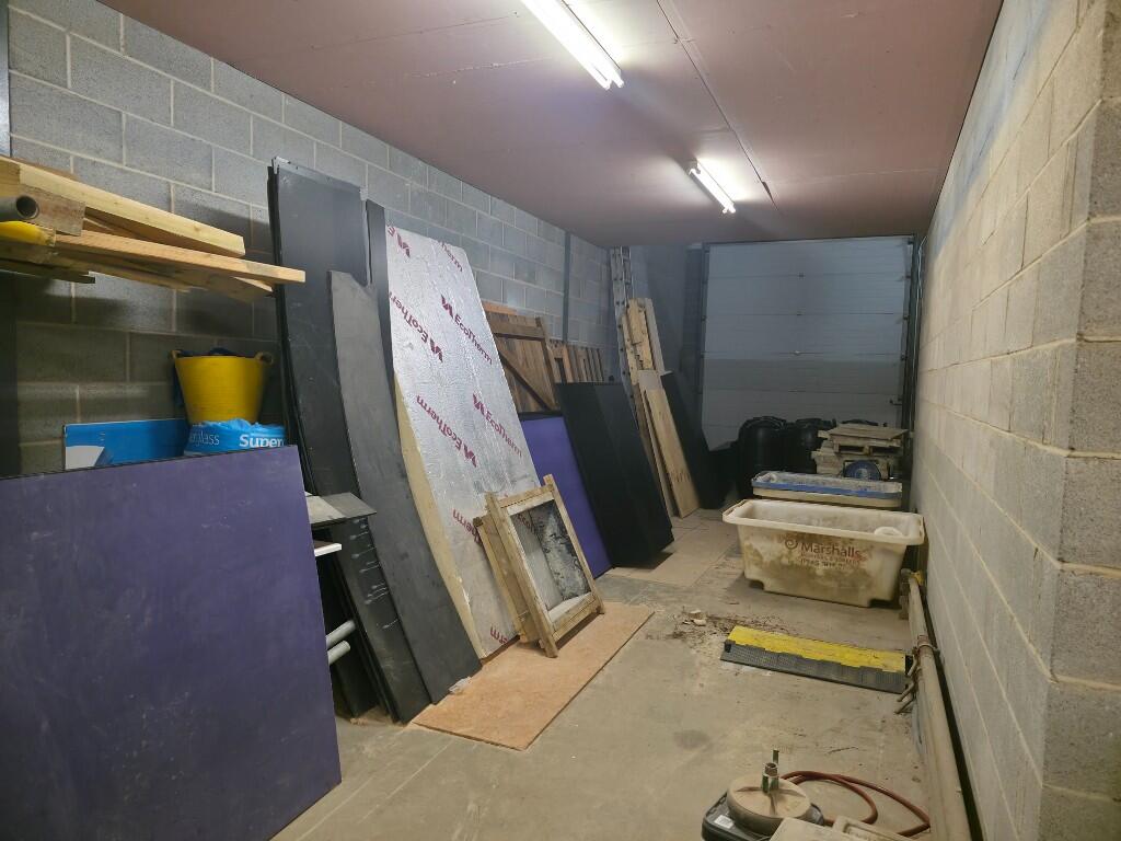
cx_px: 560
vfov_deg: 58.9
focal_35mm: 23
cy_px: 420
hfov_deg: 73.9
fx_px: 745
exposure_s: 1/100
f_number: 1.7
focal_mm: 6.3
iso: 320
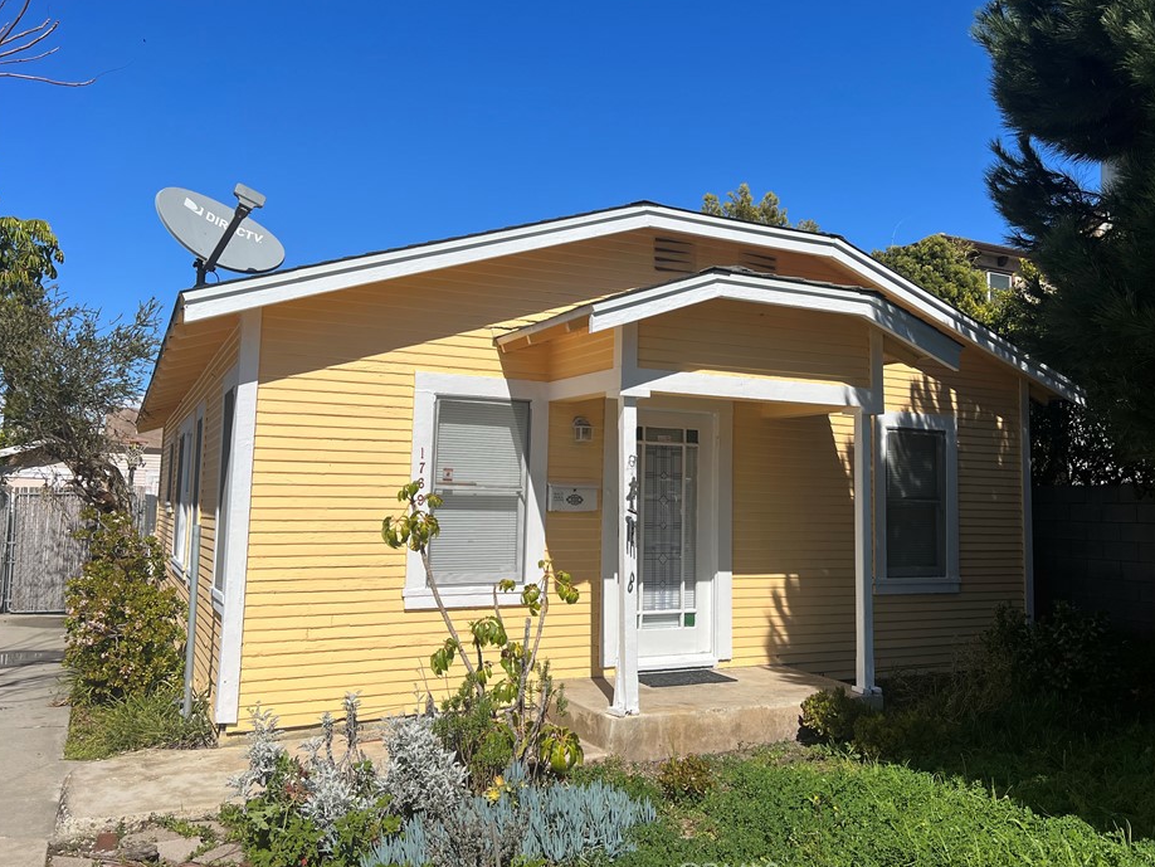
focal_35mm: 29
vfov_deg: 48.2
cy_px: 409
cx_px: 629
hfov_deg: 61.5
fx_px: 968
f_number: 1.5
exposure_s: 1/8000
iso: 50
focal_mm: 5.7
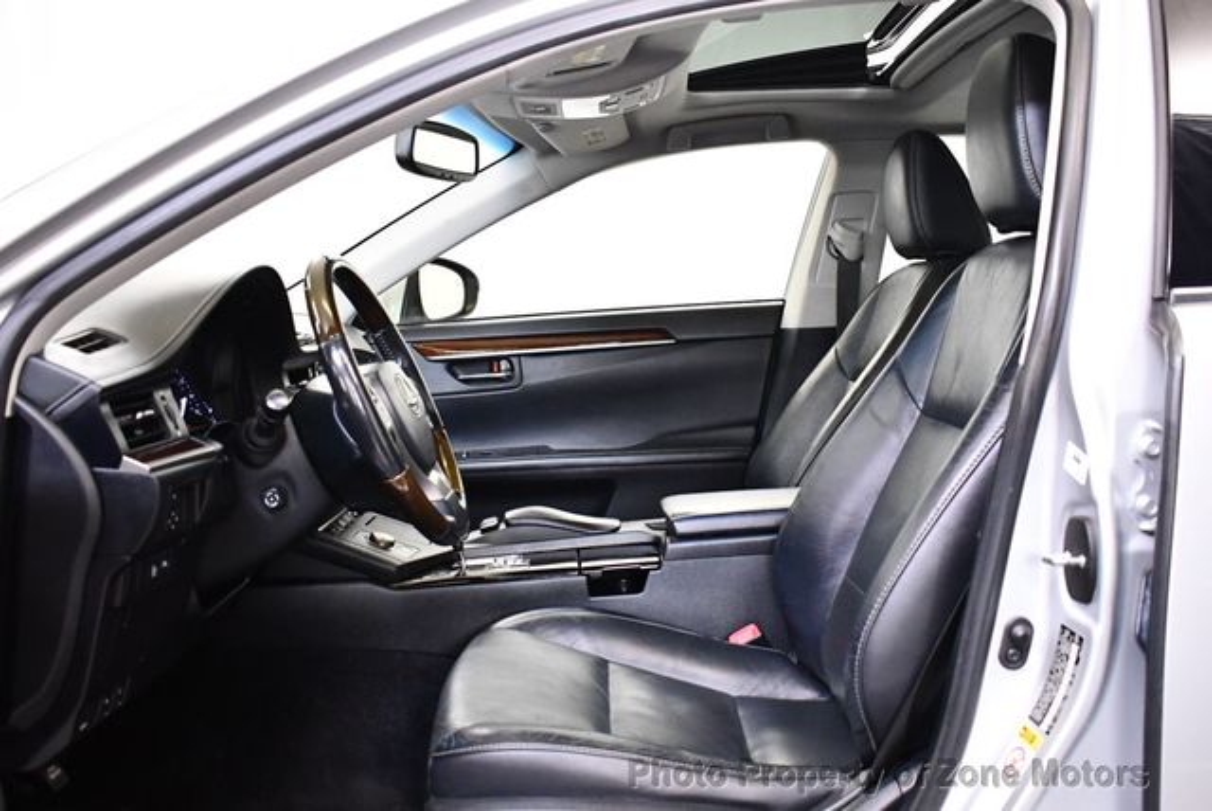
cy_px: 406
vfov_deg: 36.9
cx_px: 606
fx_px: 1213
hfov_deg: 53.1
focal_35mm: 36
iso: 3200
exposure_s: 1/125
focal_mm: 18
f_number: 3.5
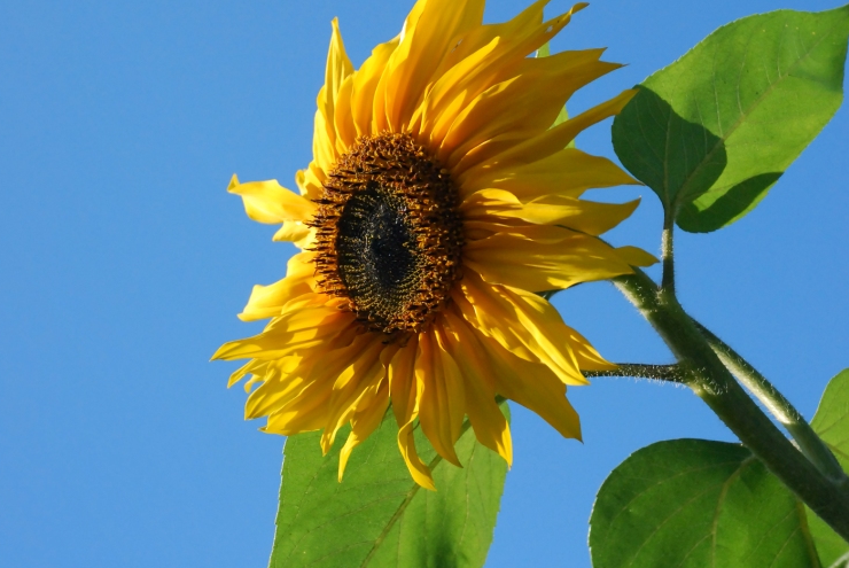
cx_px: 295
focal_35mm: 137
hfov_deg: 14.9
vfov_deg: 10.0
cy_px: 260
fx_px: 3234
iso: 1000
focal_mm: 66
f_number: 8
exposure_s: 1/640
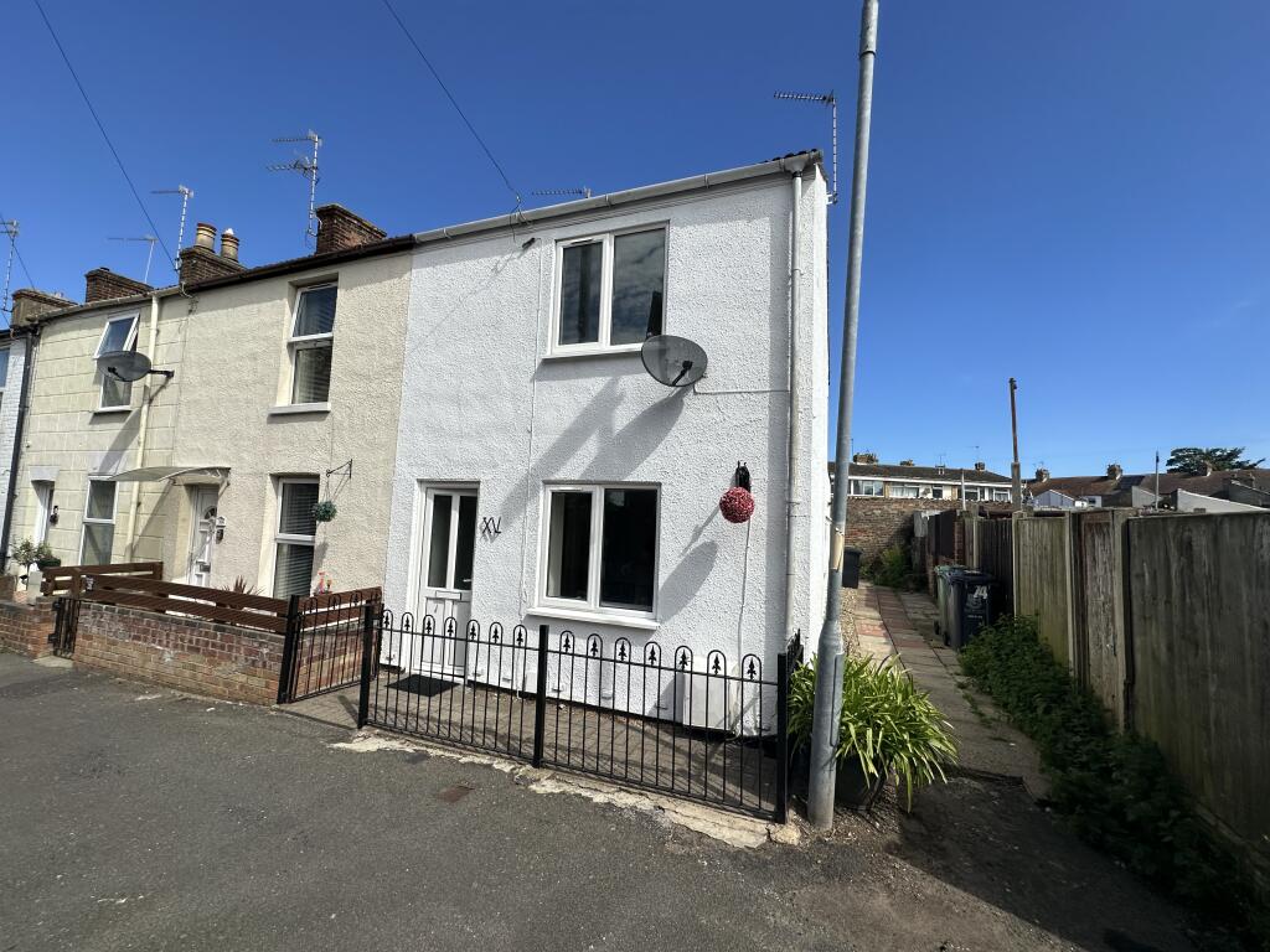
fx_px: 514
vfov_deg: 85.7
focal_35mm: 14
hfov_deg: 102.1
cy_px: 476
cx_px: 635
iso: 50
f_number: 2.2
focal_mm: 2.22
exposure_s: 1/3205
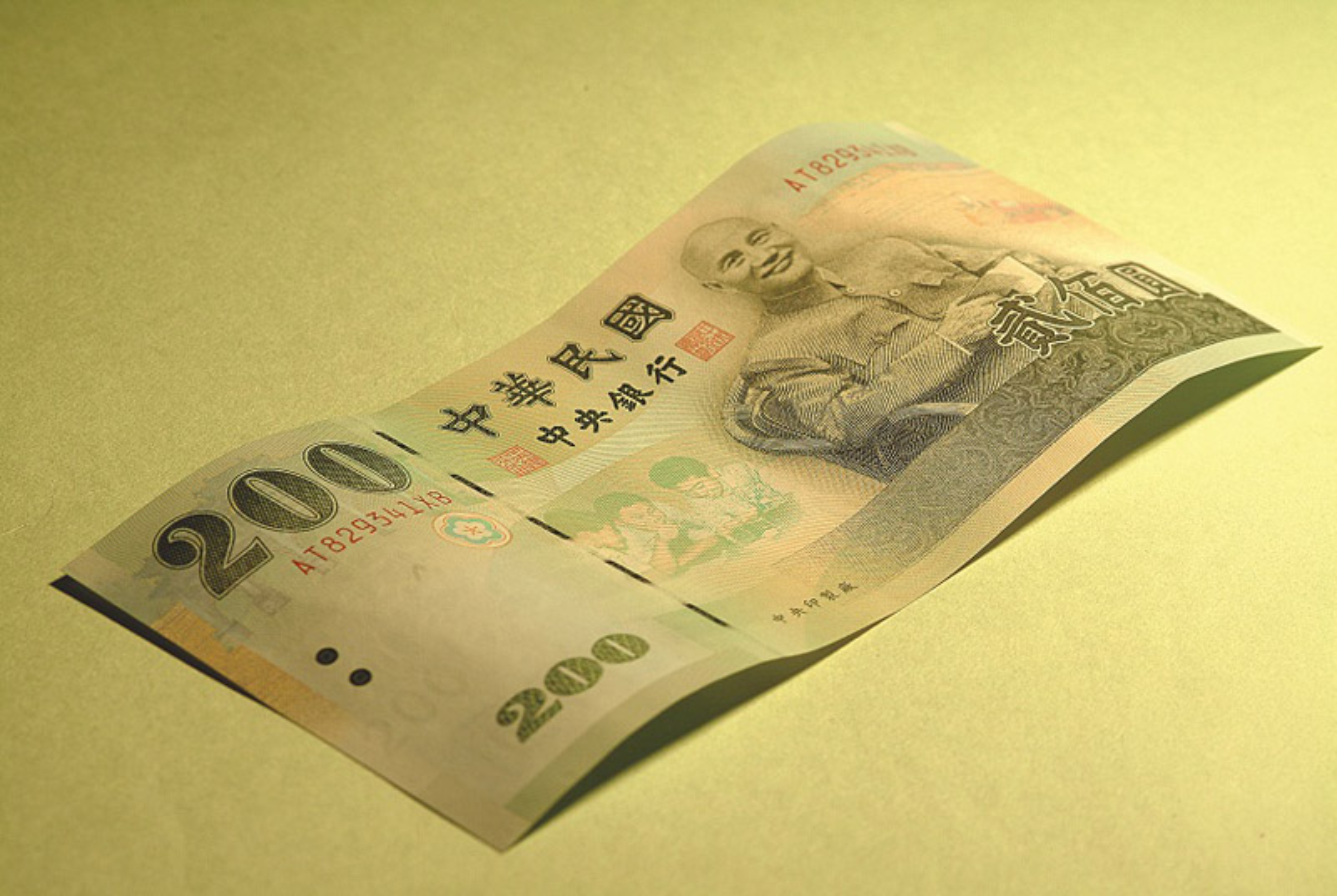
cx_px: 668
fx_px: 5858
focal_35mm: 158
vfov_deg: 8.7
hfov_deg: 13.0
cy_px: 448
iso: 100
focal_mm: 105
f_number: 11
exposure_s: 1/125
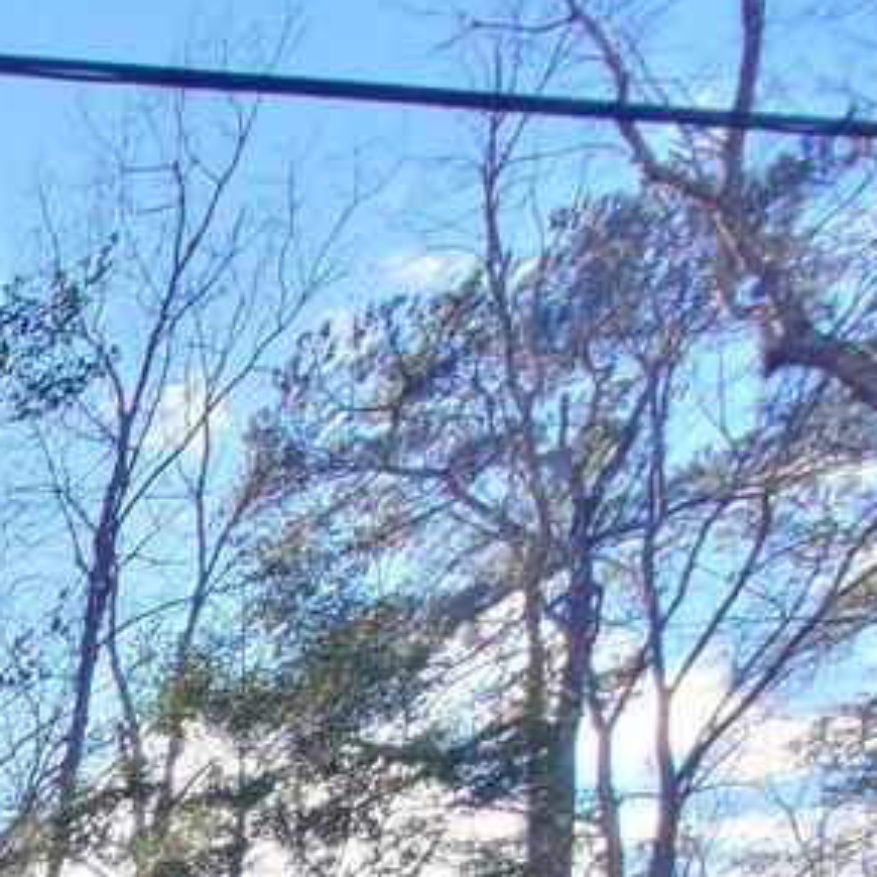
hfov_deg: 19.3
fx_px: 1634
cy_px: 1600
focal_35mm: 57
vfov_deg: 20.5
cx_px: -832
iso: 40
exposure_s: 1/274
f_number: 2.2
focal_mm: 1.74
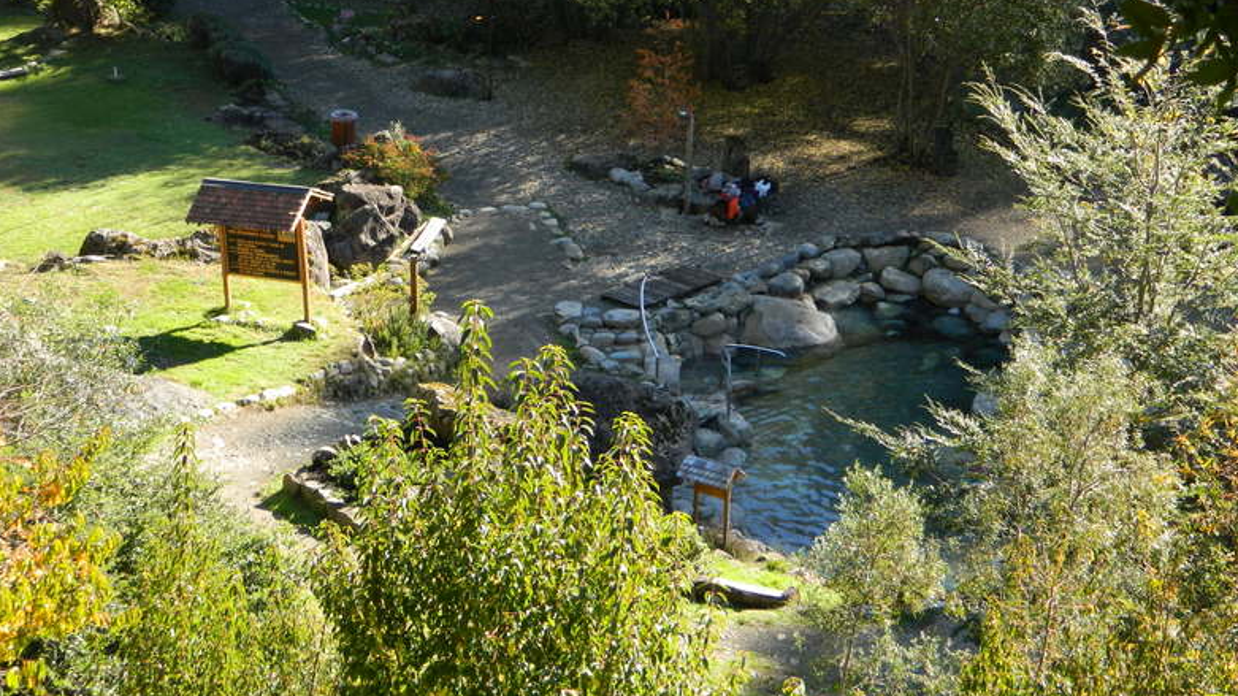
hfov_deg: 18.6
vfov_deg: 10.5
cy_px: 250
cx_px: 631
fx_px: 3774
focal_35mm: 115
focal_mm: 18.6
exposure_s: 1/80
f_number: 4.5
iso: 80
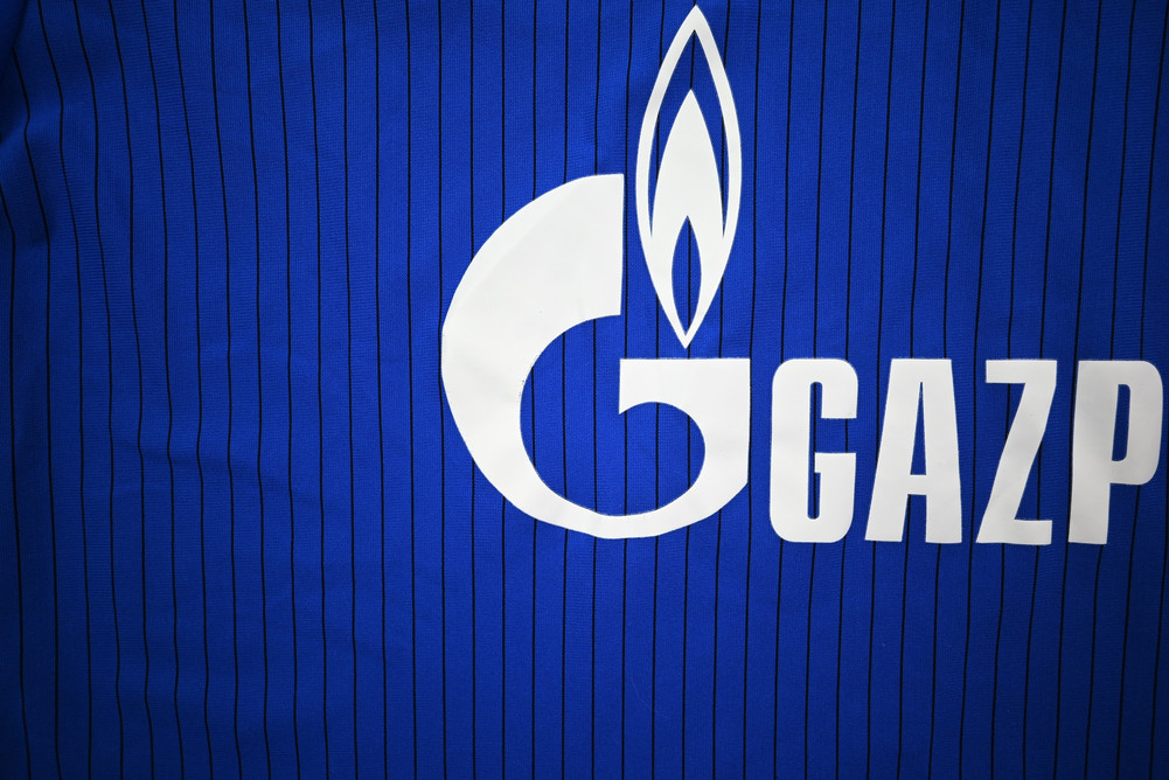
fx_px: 909
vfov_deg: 46.4
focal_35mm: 28
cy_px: 390
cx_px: 584
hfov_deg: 65.5
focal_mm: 28
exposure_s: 1/125
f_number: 4.5
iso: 200
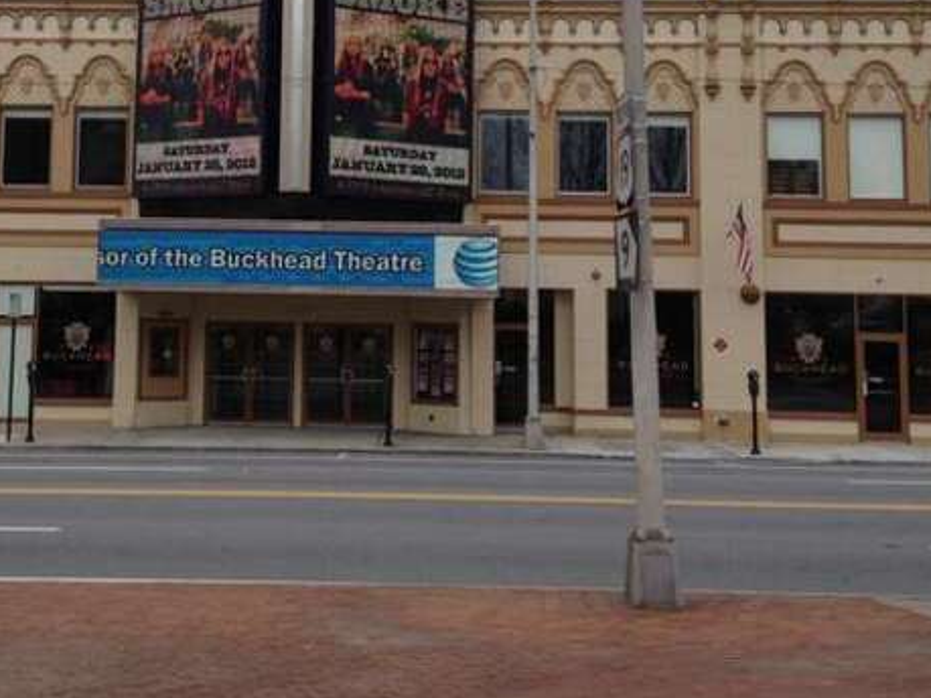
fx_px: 1640
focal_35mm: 61
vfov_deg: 23.7
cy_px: 158
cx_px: 335
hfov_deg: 31.5
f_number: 2.4
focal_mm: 4.28
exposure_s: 1/1200
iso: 64
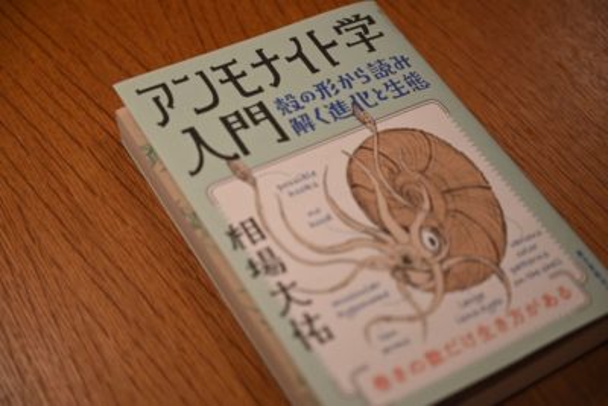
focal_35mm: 70
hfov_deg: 28.8
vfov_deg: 19.5
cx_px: 304
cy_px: 203
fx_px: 1183
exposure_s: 1/80
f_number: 4
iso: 1000
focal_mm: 70
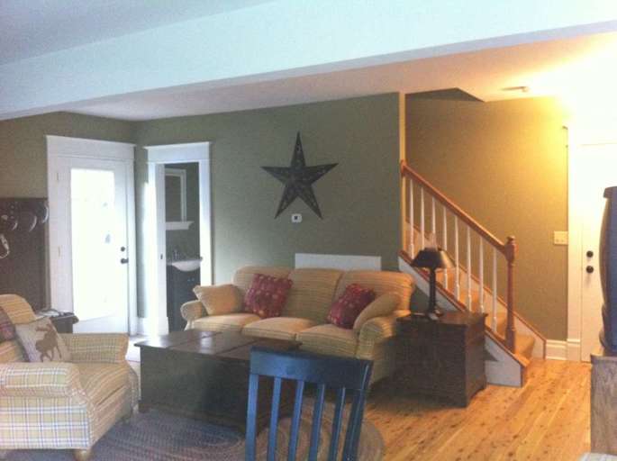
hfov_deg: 52.7
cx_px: 308
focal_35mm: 35
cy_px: 230
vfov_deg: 40.6
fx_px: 623
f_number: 2.8
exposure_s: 1/17
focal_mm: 3.85
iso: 640
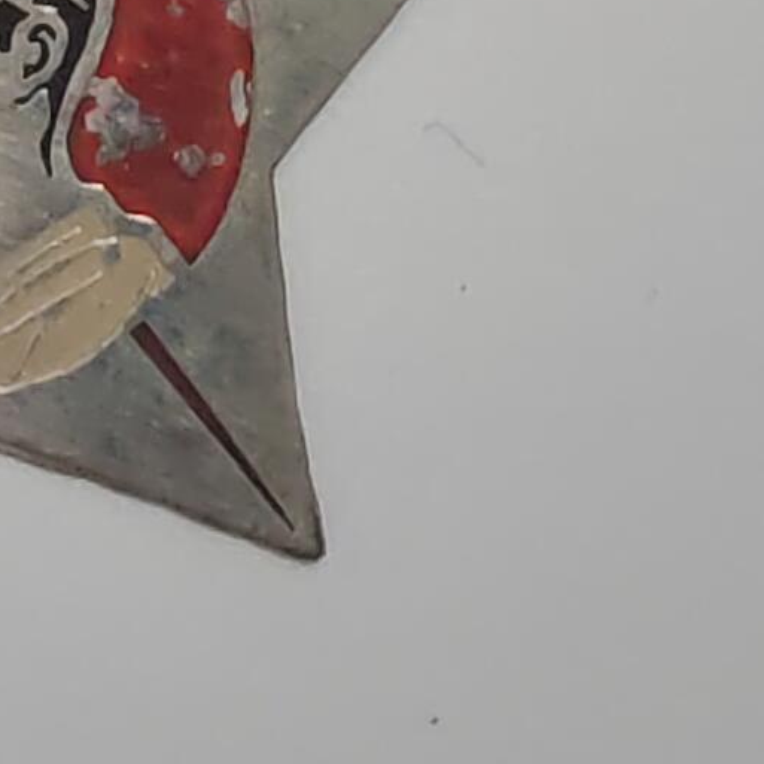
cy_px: -278
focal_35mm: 211
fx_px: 5269
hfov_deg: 8.2
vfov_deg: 8.2
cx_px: -48
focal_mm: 5.52
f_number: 1.95
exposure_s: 1/50
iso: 1000
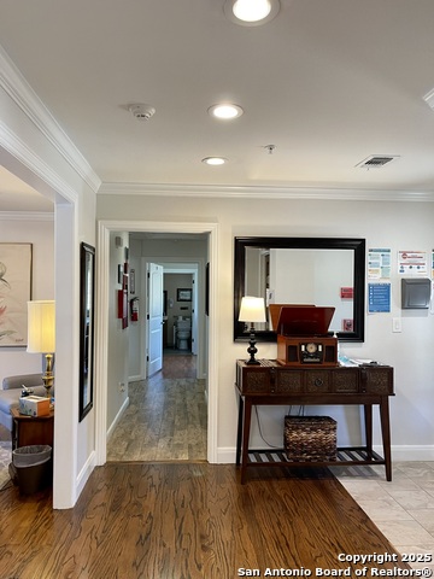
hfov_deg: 53.1
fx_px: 435
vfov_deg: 67.3
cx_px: 217
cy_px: 290
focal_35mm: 26
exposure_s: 1/60
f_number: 1.6
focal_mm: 5.1
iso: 100
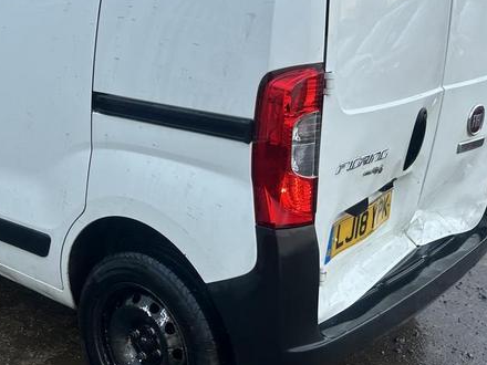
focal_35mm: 53
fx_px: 746
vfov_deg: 27.5
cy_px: 167
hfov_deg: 35.8
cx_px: 160
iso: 32
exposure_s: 1/147
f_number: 1.5
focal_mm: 5.7
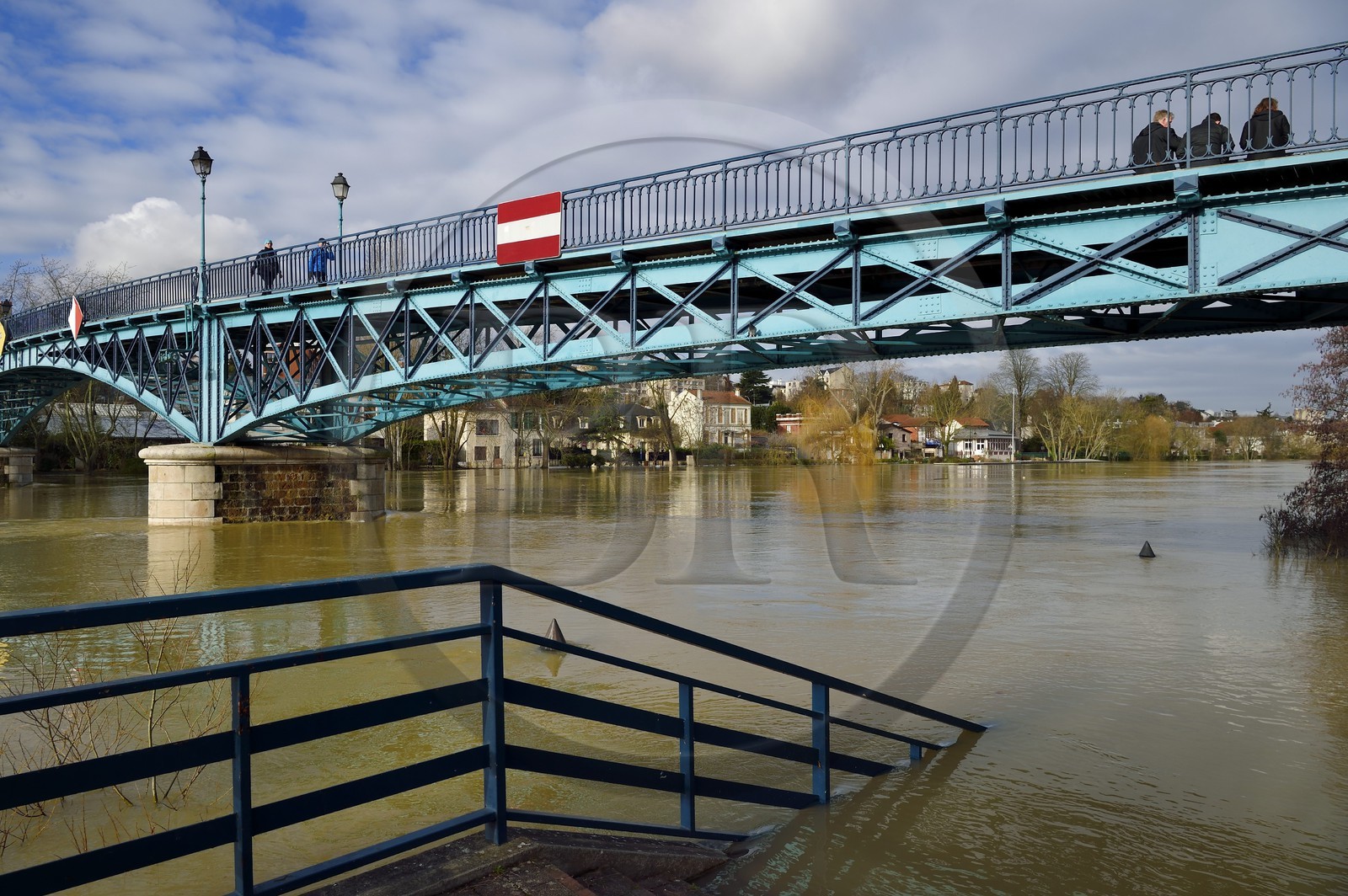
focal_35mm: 24
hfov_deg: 73.8
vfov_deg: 53.1
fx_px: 898
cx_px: 674
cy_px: 448
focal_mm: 24
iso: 100
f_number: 10
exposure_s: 1/250
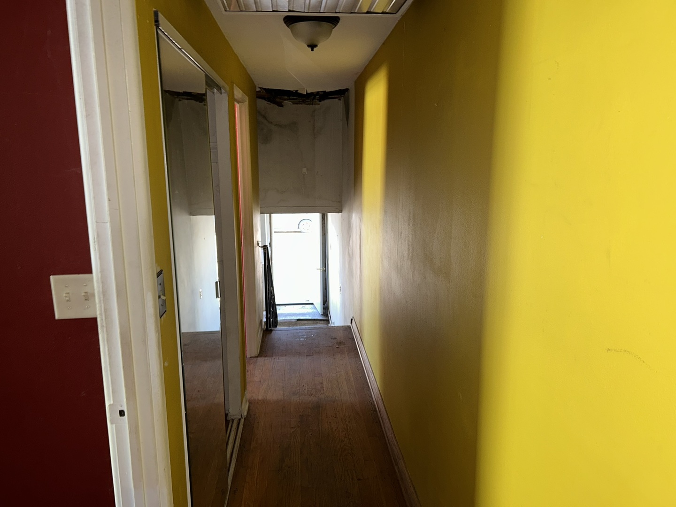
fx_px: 508
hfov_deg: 67.3
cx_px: 338
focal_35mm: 26
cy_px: 254
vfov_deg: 53.1
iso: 50
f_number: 1.5
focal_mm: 5.7
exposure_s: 1/17
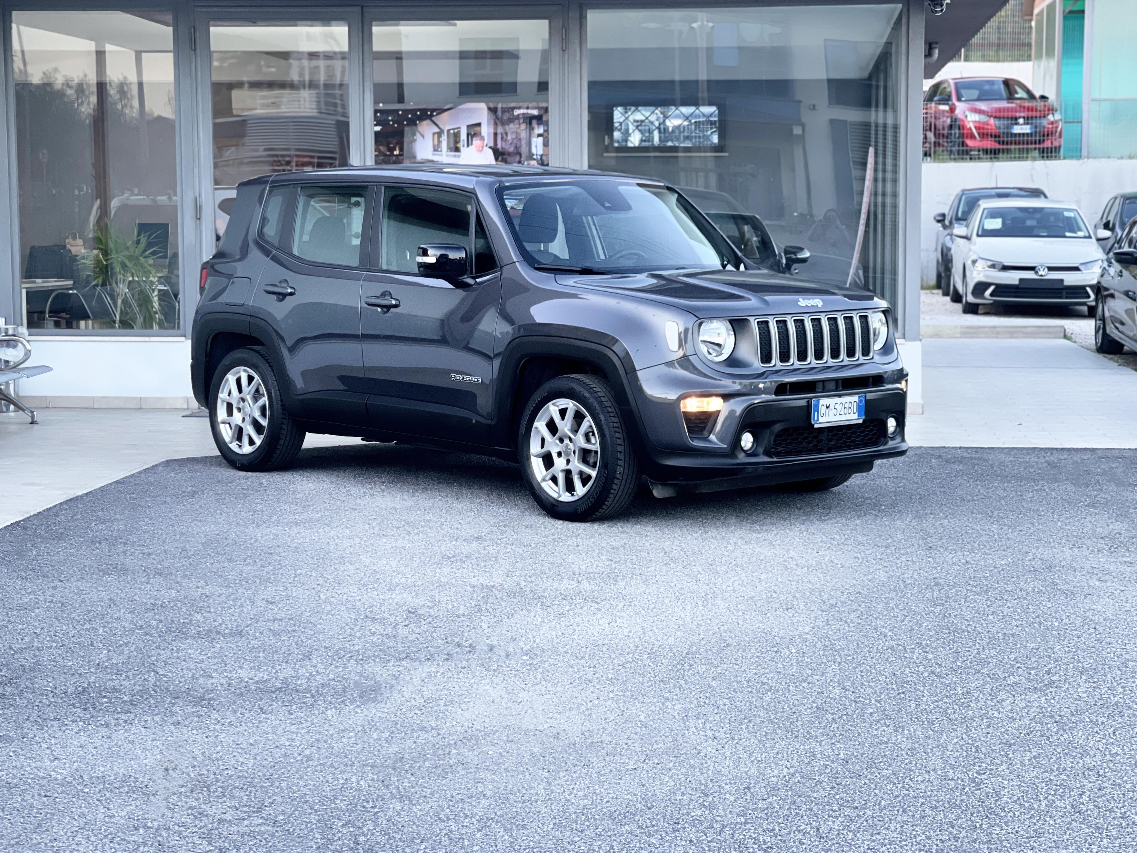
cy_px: 426
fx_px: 2102
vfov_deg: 22.9
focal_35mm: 64
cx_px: 568
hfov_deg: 30.3
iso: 125
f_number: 2.2
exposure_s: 1/121
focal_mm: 7.5
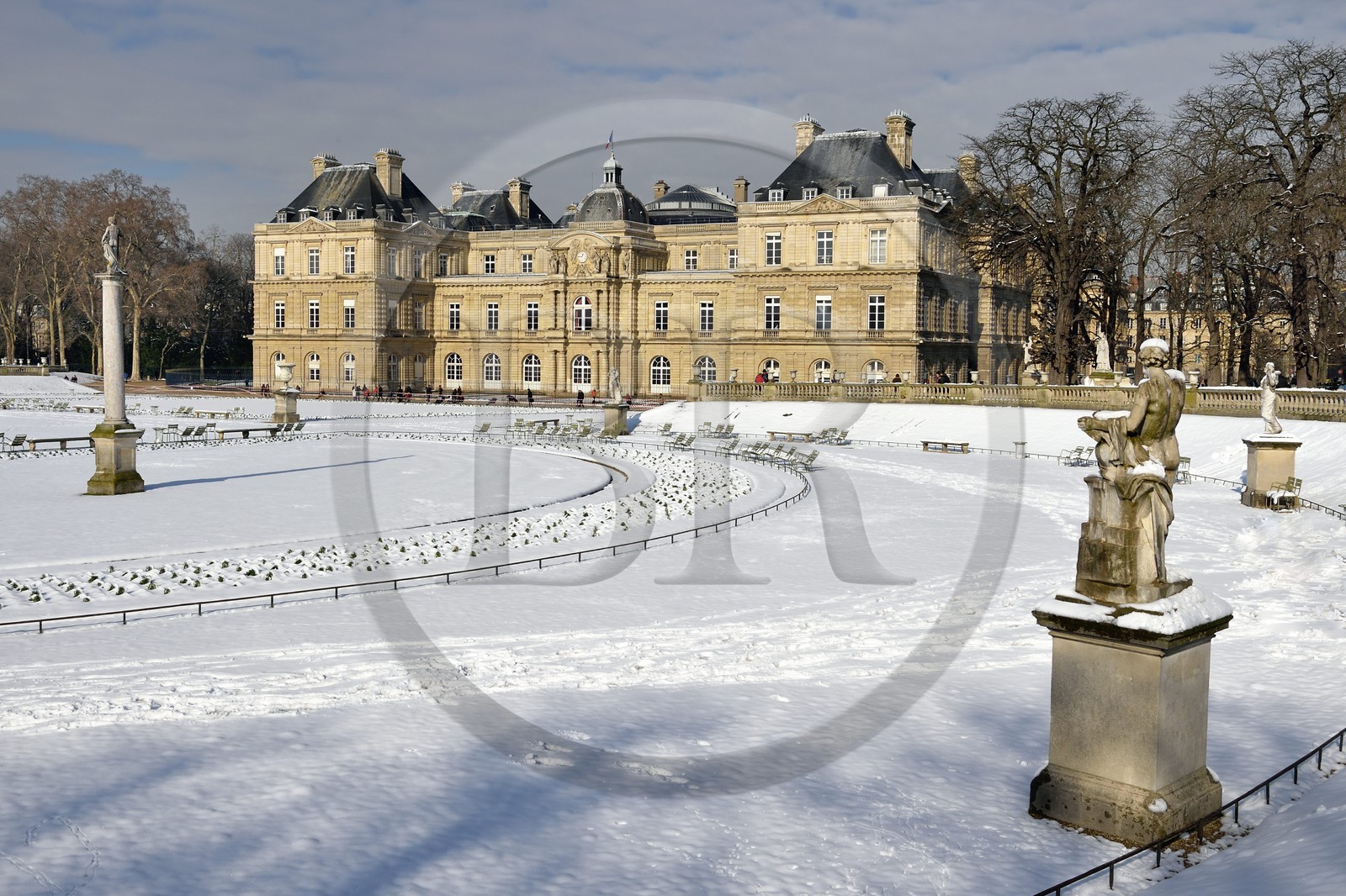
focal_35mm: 34
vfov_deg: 38.9
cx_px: 673
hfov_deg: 55.8
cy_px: 448
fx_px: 1271
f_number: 18
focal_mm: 34
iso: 200
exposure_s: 1/250
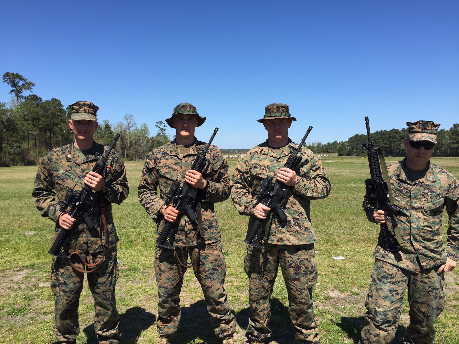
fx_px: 385
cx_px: 230
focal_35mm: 29
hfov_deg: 61.7
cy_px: 172
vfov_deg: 48.2
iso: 32
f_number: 2.2
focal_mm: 4.15
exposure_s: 1/1721
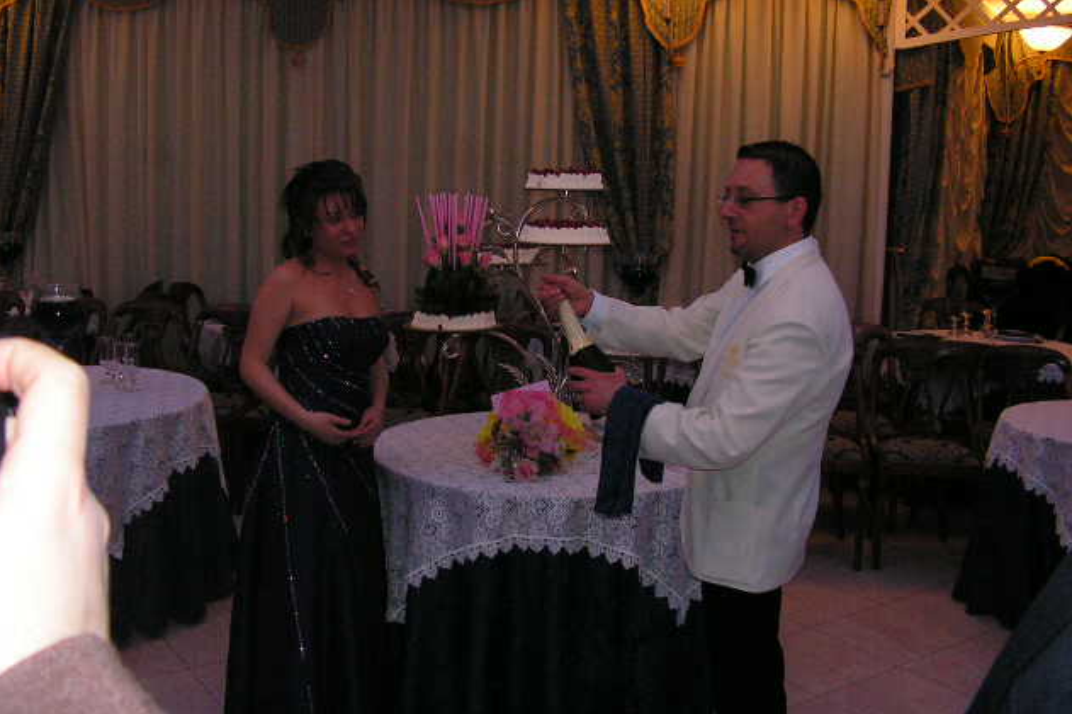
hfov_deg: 50.7
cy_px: 325
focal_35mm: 38
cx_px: 530
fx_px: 1131
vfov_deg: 35.0
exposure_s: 1/40
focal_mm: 6
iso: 200
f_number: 3.2
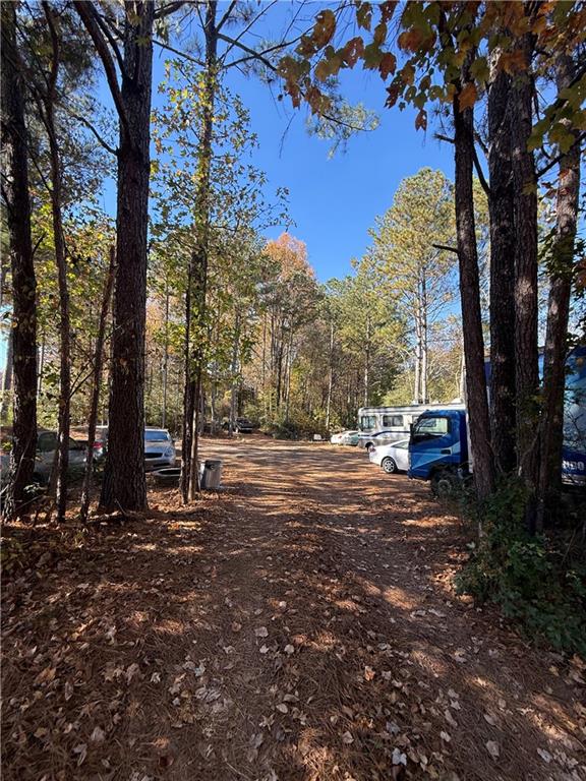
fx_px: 316
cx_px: 293
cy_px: 390
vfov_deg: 102.1
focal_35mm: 14
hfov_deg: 85.7
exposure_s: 1/344
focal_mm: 2.22
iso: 50
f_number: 2.2
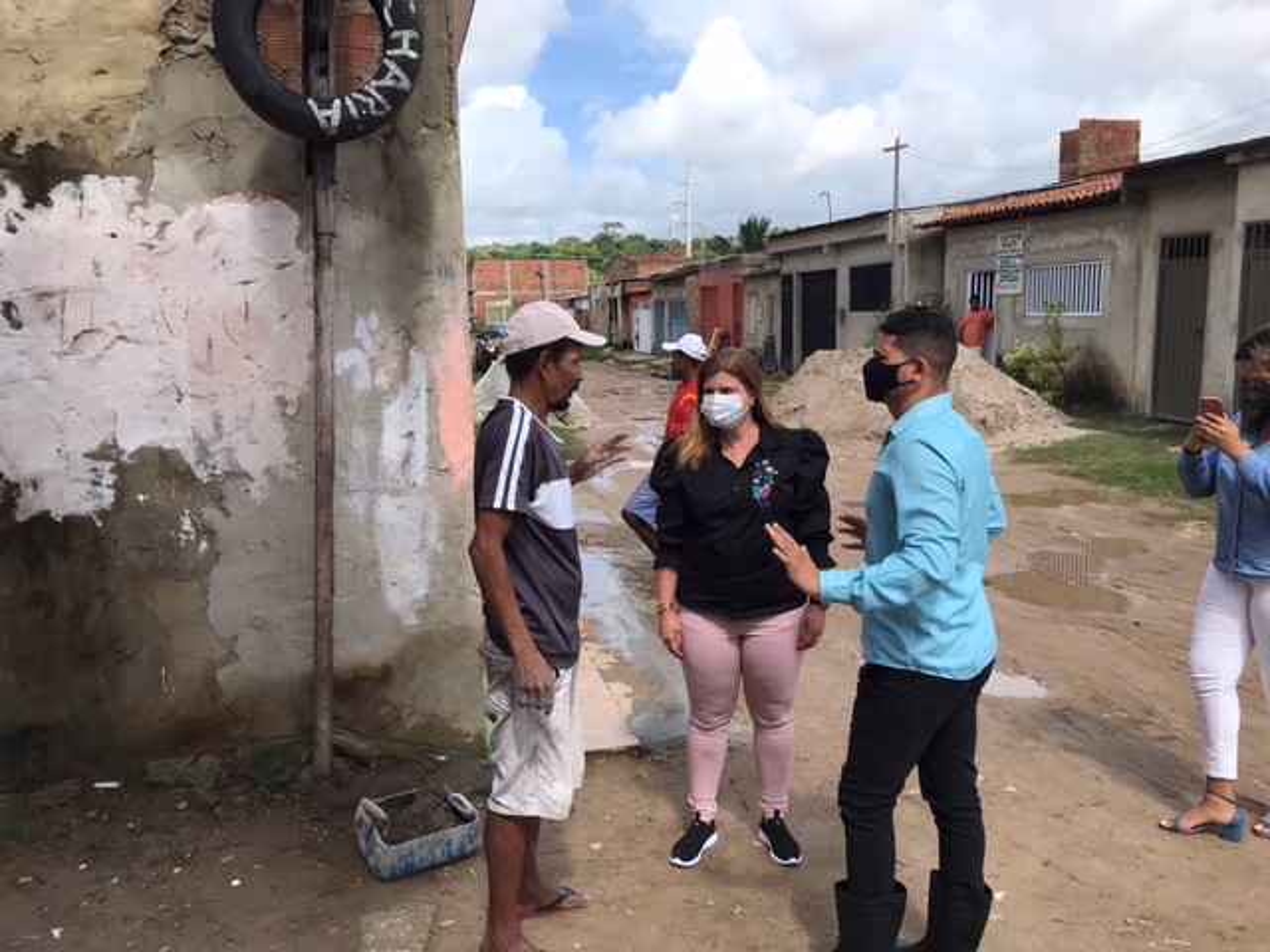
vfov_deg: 49.7
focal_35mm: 28
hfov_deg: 63.4
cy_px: 476
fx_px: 1027
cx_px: 635
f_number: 1.8
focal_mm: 3.99
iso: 20
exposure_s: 1/1916
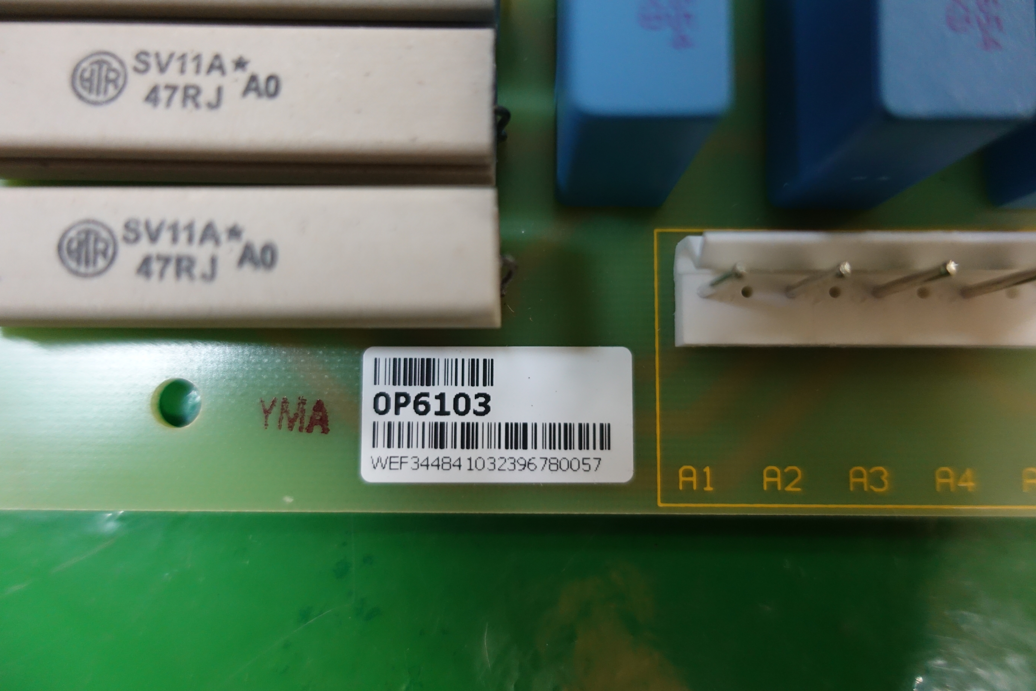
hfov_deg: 73.7
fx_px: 691
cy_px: 346
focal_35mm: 24
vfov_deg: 53.1
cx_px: 518
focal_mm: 8.8
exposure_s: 1/25
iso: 800
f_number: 1.8
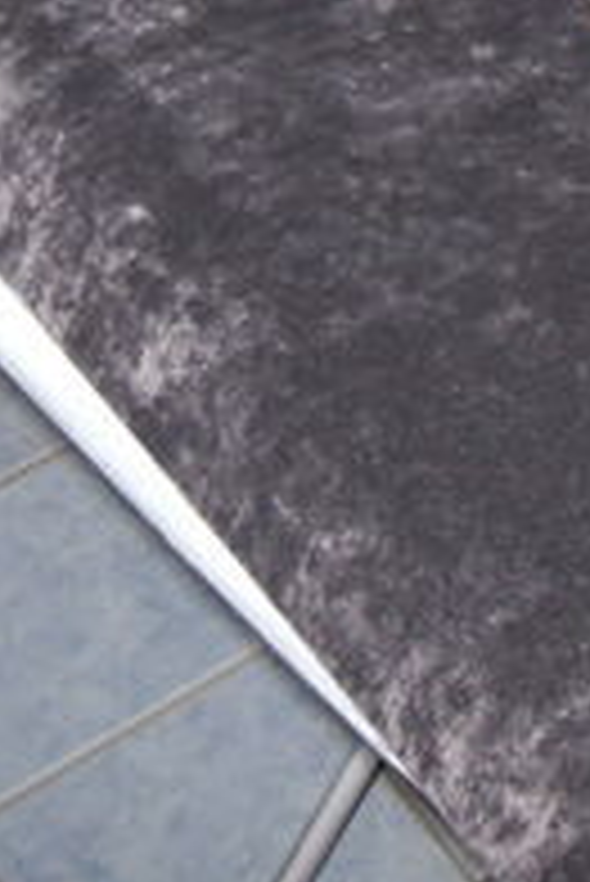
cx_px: 784
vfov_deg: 16.5
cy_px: -184
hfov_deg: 11.2
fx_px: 2920
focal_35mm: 119
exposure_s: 1/45
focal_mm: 6.3
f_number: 3.5
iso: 100
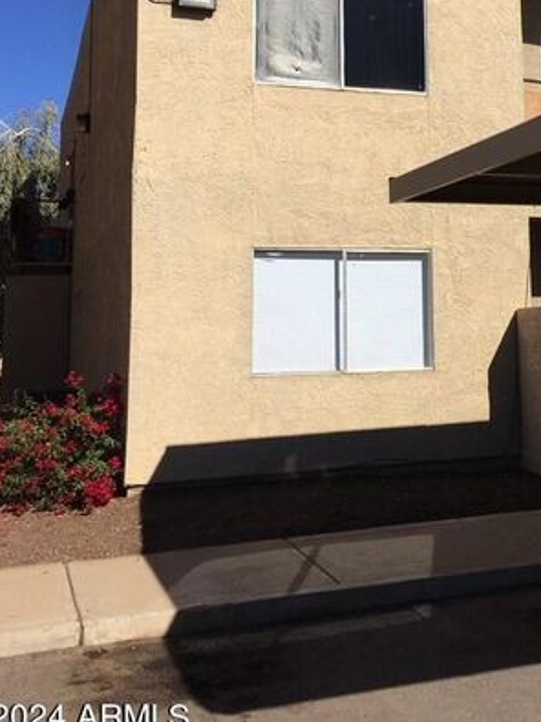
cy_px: 162
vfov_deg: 37.7
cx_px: 440
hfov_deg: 28.9
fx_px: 1022
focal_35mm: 49
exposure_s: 1/3597
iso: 32
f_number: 2.2
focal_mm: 4.15
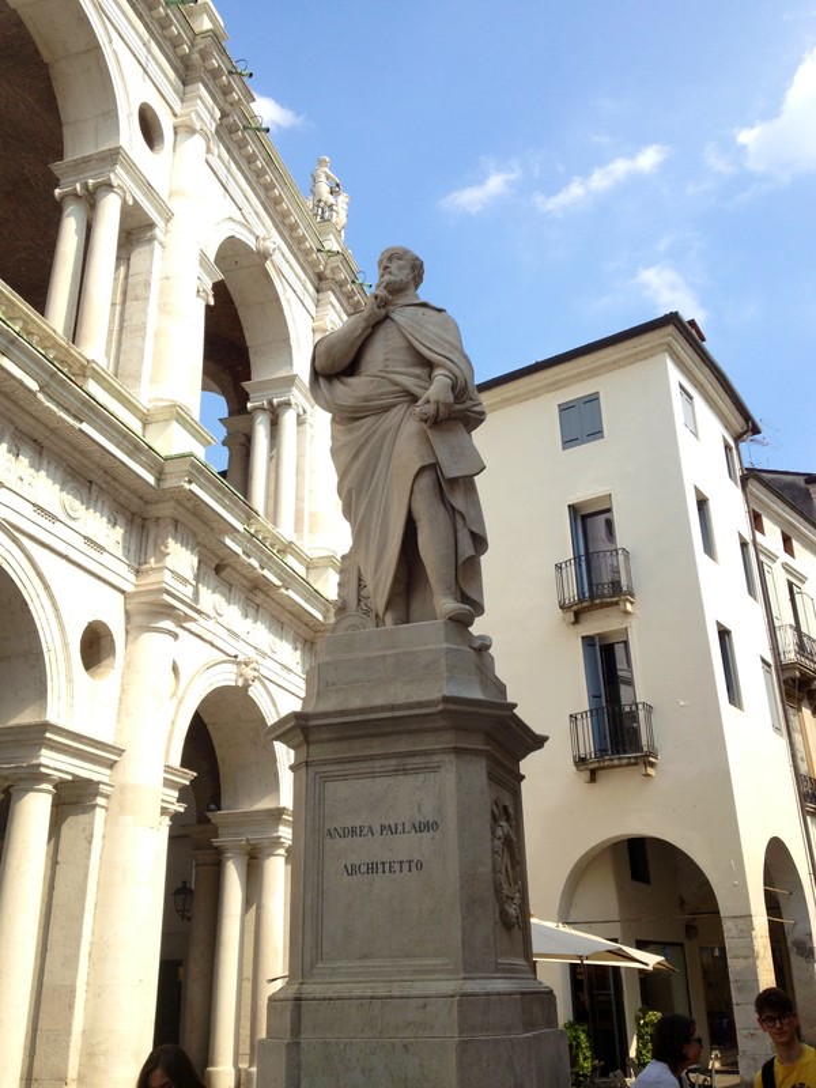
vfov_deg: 52.6
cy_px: 544
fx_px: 1100
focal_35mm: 35
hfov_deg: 40.7
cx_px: 408
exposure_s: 1/1042
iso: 50
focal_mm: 4.28
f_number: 2.4
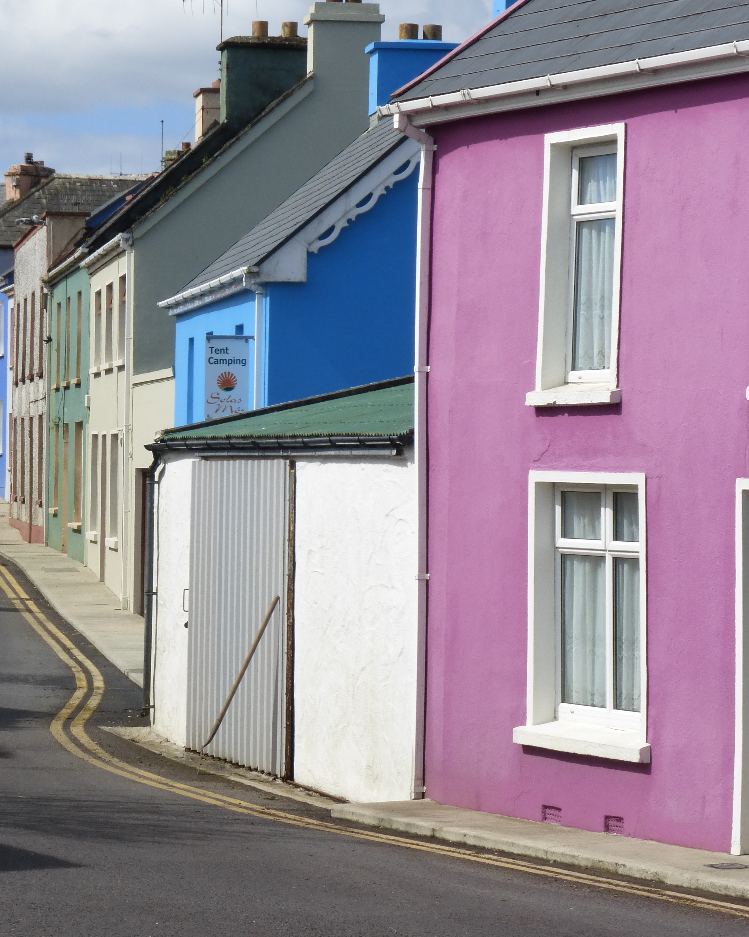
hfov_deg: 11.7
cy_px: 452
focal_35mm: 132
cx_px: 225
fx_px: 3658
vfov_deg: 14.6
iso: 100
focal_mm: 16.1
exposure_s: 1/640
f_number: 5.2
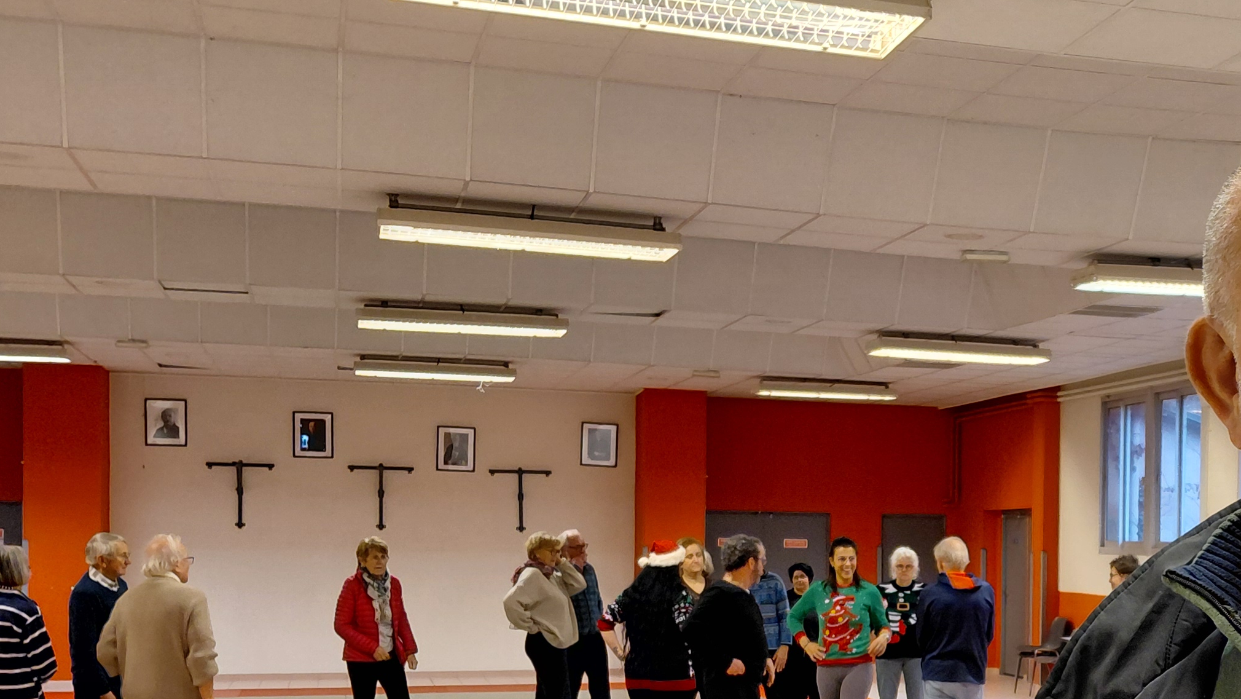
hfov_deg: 36.2
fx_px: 1810
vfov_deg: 21.5
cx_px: 1043
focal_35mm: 55
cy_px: 601
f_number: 1.8
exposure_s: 1/100
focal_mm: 4.69
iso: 200
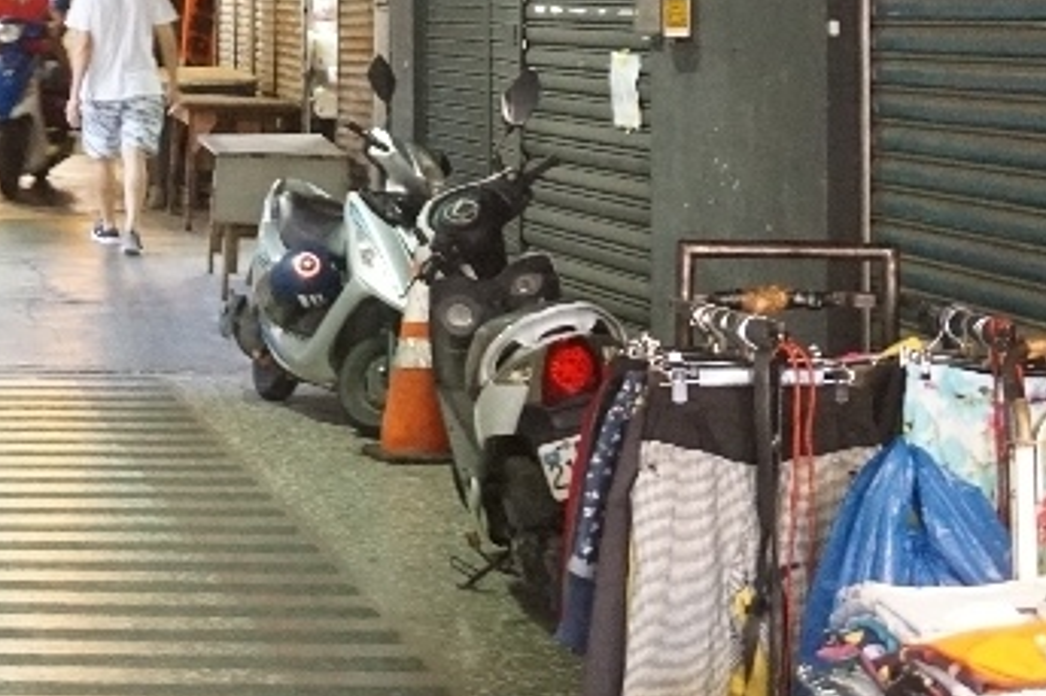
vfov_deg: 10.4
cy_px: -190
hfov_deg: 15.5
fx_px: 3760
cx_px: -49
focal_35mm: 129
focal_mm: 29
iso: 3200
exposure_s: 1/13
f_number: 4.5
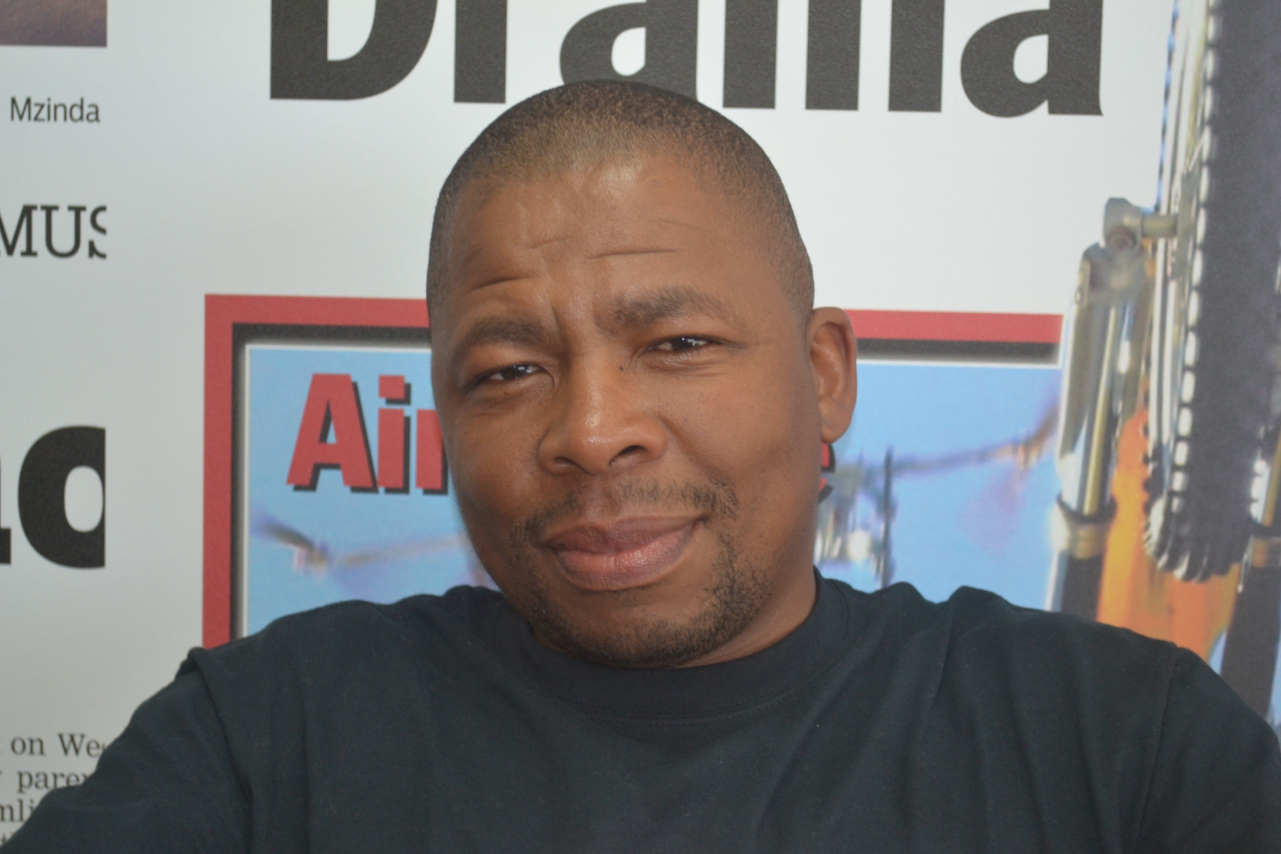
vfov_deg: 19.7
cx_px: 640
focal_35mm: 69
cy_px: 427
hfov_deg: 29.2
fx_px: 2455
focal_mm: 46
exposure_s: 1/30
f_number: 5.3
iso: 560
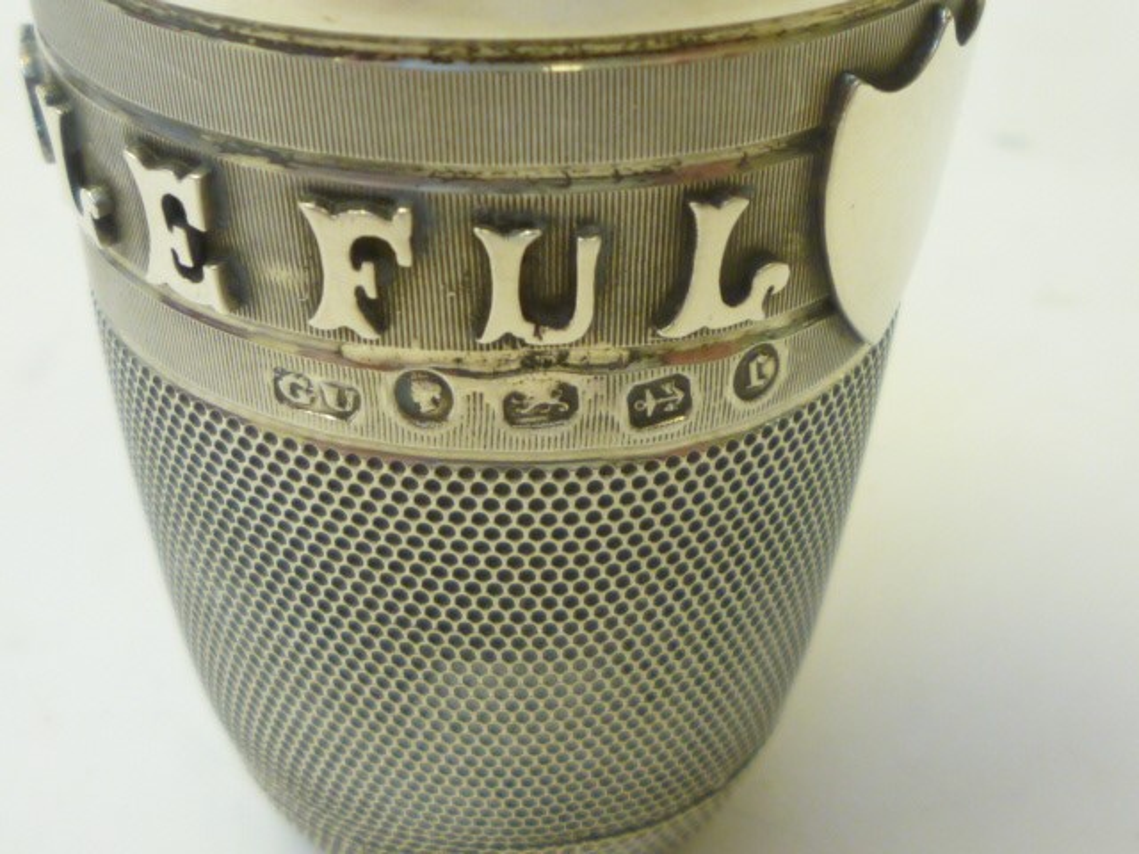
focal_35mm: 59
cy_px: 427
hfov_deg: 32.7
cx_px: 570
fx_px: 1941
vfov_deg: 24.8
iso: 160
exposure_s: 1/30
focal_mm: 5.3
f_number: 3.3
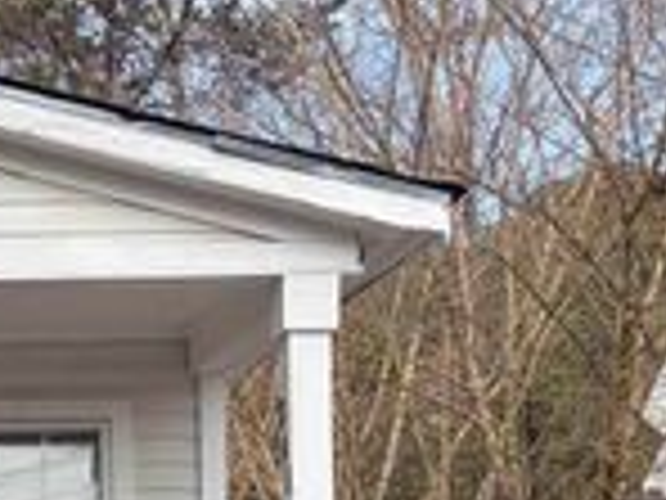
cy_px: 597
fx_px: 1693
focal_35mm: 88
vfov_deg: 16.1
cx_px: -454
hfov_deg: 18.5
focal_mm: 5.96
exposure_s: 1/1667
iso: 50
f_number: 1.6
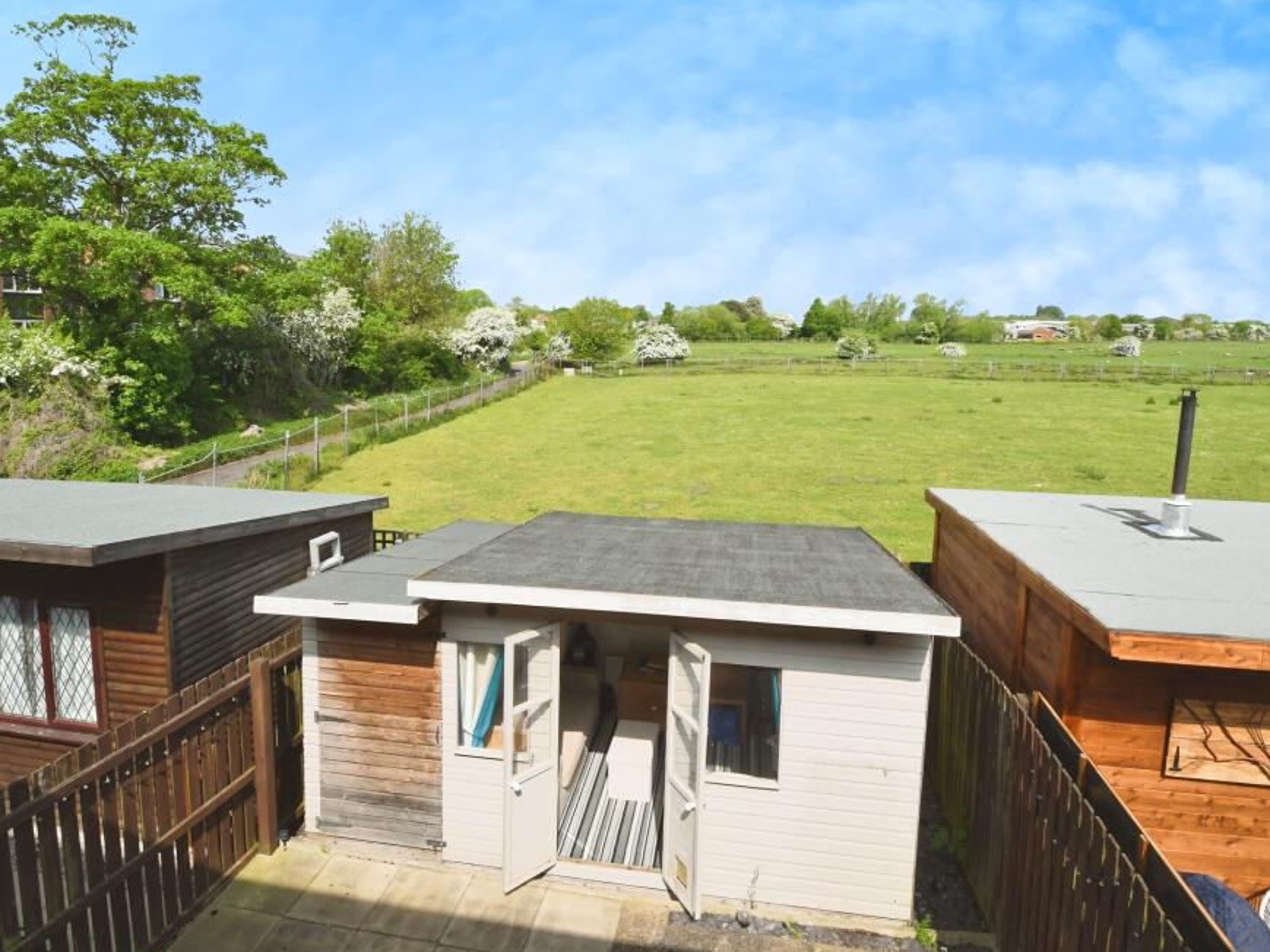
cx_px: 653
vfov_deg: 74.7
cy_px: 474
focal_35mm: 17
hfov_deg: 91.0
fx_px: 624
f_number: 13
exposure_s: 1/640
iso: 800
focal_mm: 10
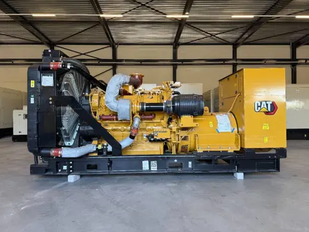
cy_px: 116
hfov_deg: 71.6
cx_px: 154
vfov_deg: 56.8
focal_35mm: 24
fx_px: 214
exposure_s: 1/100
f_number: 1.78
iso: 160
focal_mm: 6.76
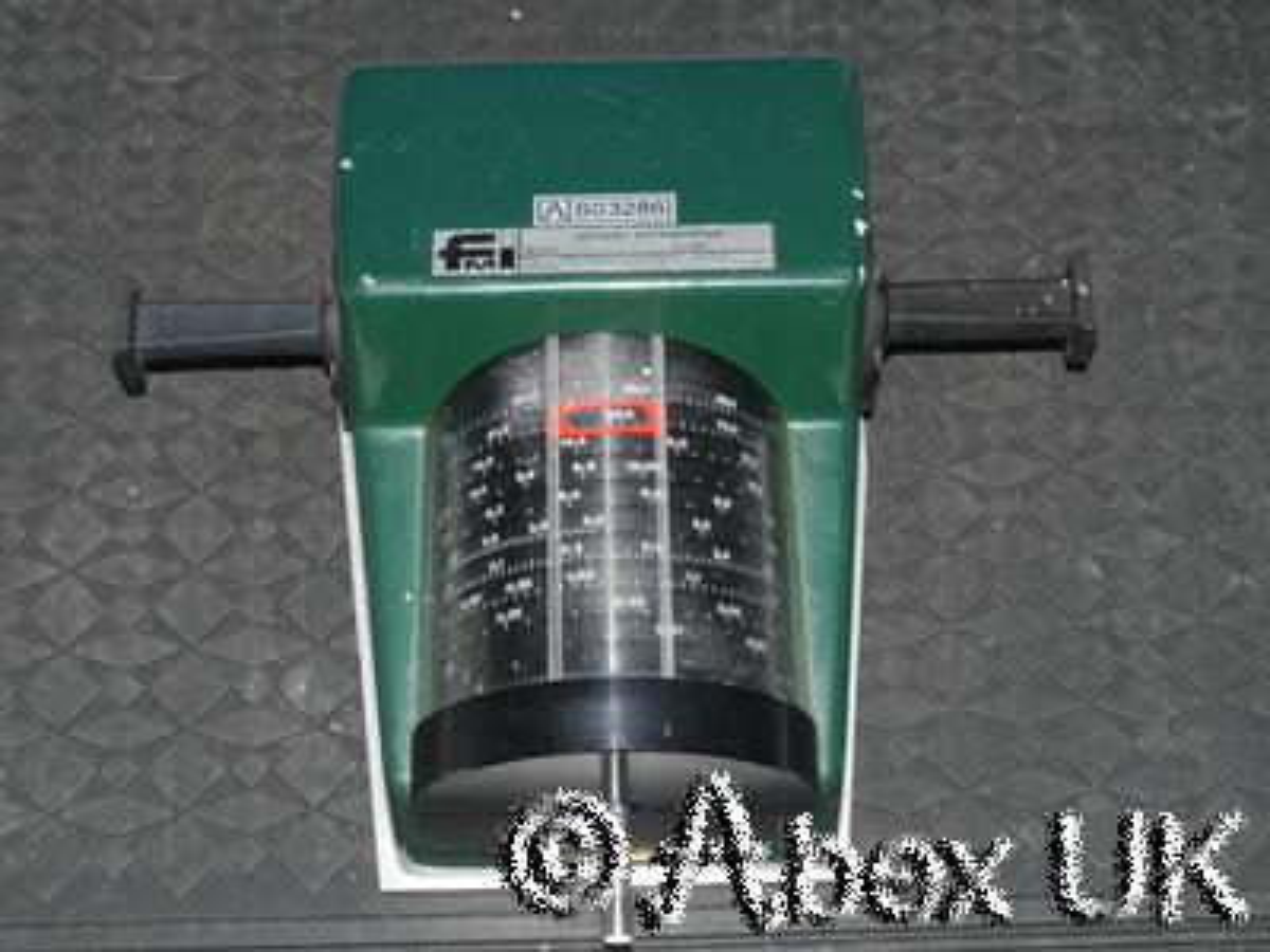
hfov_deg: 28.6
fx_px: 2495
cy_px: 476
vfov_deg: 21.6
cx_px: 635
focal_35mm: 68
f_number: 11
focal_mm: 34
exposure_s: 1/60
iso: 400
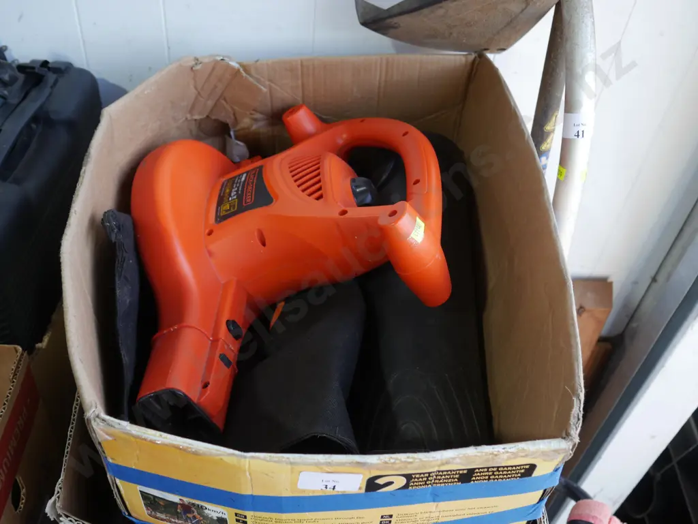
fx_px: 686
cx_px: 349
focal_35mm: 34
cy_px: 262
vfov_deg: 41.8
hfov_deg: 53.9
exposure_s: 1/60
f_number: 4.5
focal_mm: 17
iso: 320
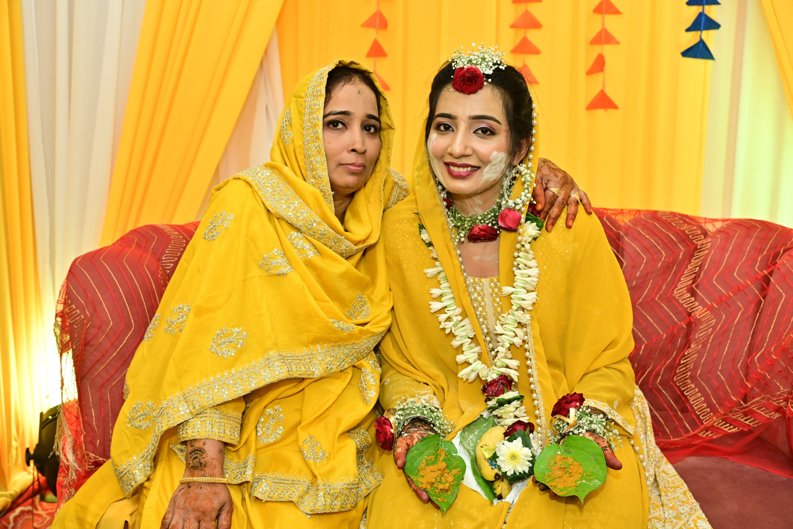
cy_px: 264
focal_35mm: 38
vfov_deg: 35.1
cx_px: 396
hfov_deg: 50.7
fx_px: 837
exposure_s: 1/200
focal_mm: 38
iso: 1250
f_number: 5
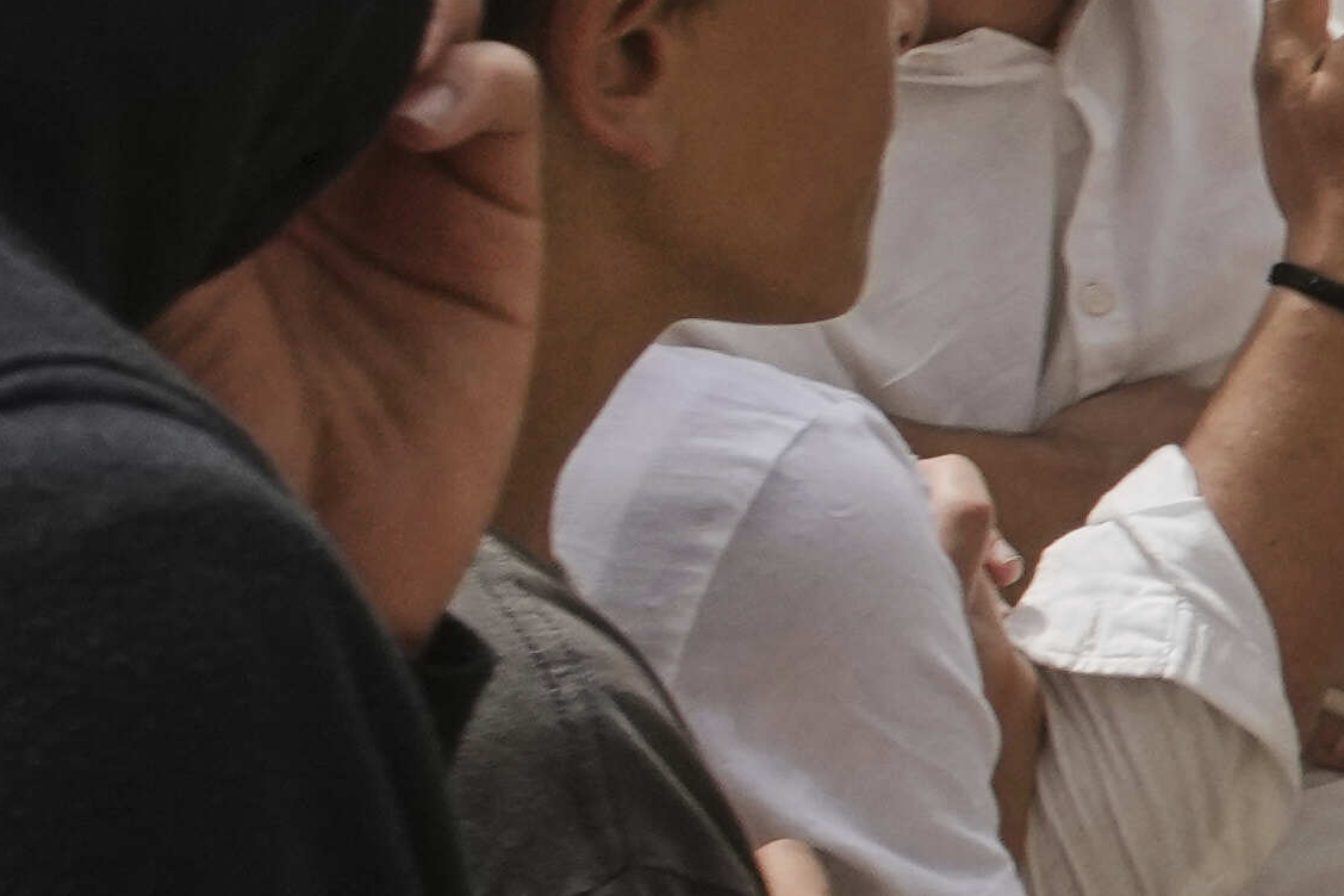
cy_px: 455
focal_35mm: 268
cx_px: 4169
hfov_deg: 6.9
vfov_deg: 5.1
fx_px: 10005
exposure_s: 1/1000
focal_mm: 35
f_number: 9
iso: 500
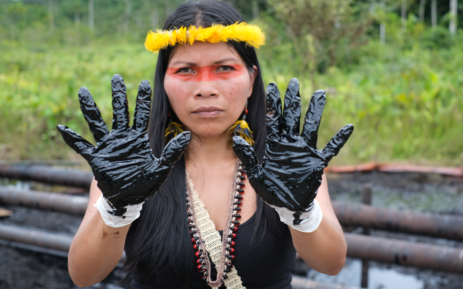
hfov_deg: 36.9
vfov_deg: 23.6
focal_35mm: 55
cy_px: 145
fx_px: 694
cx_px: 228
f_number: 4
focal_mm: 35
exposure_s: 1/500
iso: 200
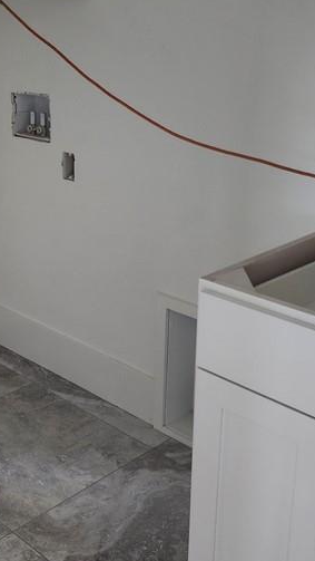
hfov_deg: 22.8
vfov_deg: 40.4
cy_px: 221
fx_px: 757
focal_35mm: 51
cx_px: 20
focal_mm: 6.4
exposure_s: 1/60
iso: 500
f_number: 1.8
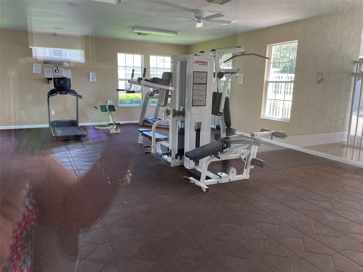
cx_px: 182
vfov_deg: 53.1
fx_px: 273
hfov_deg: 67.3
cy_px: 136
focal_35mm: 26
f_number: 1.6
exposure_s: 1/121
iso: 100
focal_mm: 4.2
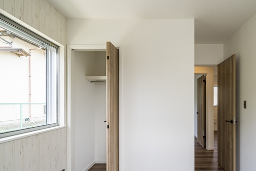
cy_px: 105
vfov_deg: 63.8
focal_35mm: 19
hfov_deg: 85.8
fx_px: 135
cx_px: 154
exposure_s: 1/5
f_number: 11
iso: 100
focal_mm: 15
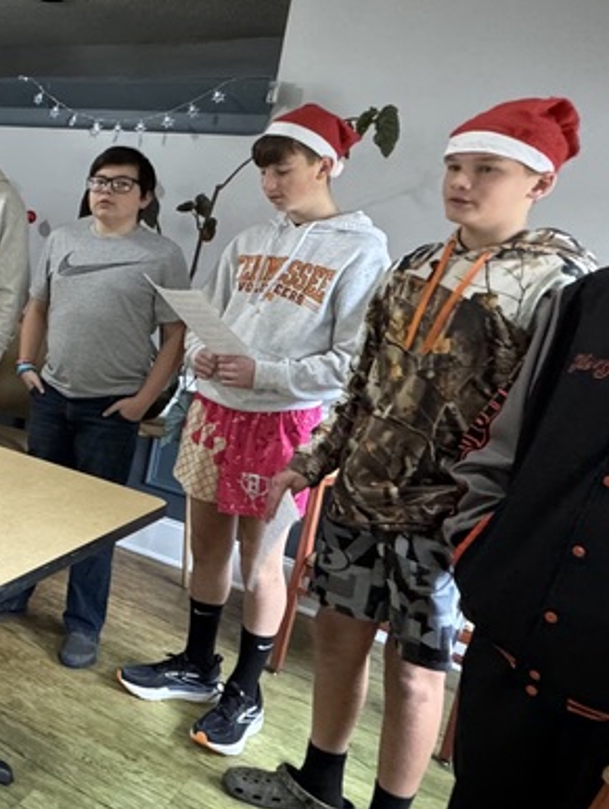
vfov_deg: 50.0
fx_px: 866
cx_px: -163
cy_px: 353
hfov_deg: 31.0
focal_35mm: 37
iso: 640
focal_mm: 2.22
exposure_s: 1/60
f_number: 2.2
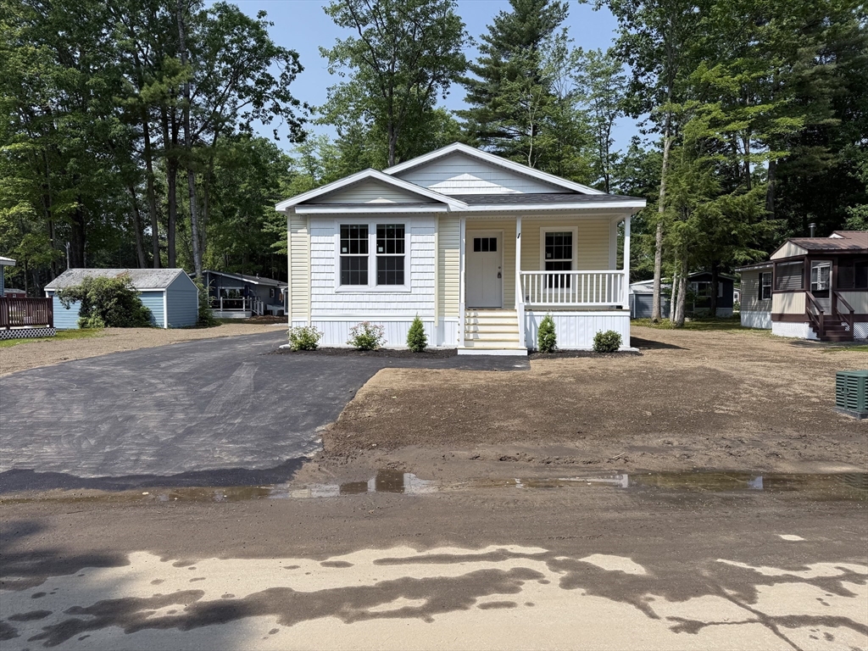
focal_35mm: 24
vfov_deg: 56.8
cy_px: 326
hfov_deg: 71.6
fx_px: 602
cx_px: 434
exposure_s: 1/4405
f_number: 1.78
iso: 80
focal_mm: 6.76
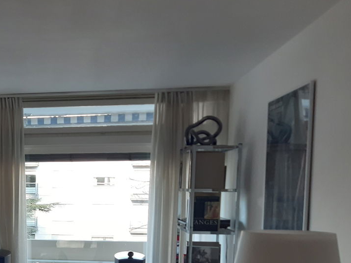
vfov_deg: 24.3
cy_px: 252
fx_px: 588
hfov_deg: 30.0
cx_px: -31
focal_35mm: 58
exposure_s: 1/50
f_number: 1.7
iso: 64
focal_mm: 3.92
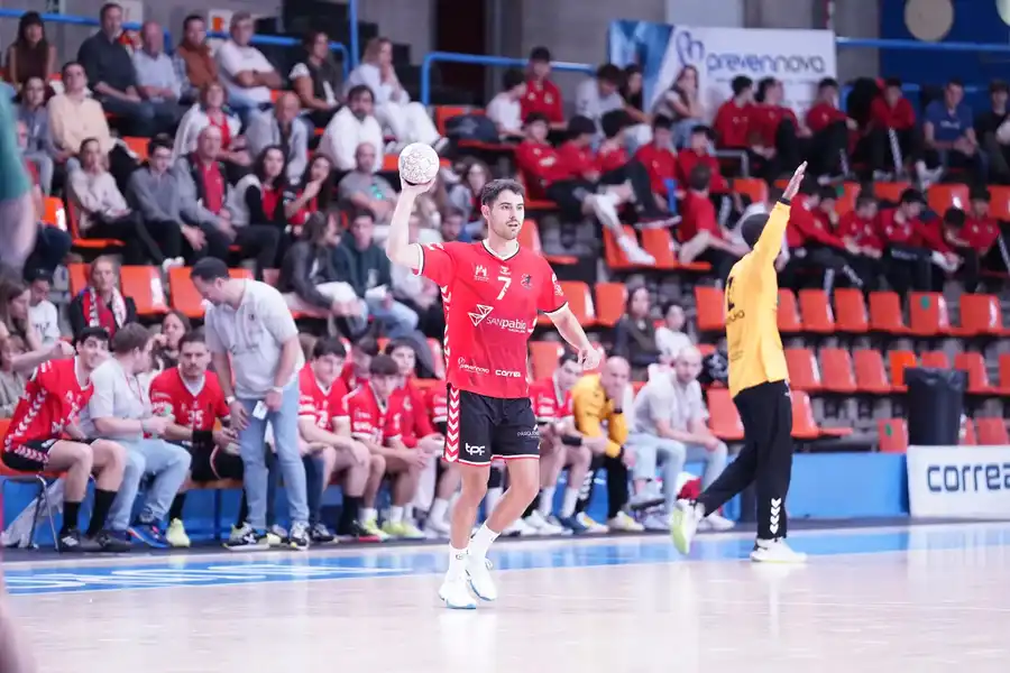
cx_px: 505
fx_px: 5611
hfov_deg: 10.3
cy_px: 336
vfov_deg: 6.9
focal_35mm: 200
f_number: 2.8
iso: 4000
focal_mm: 200
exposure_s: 1/1600
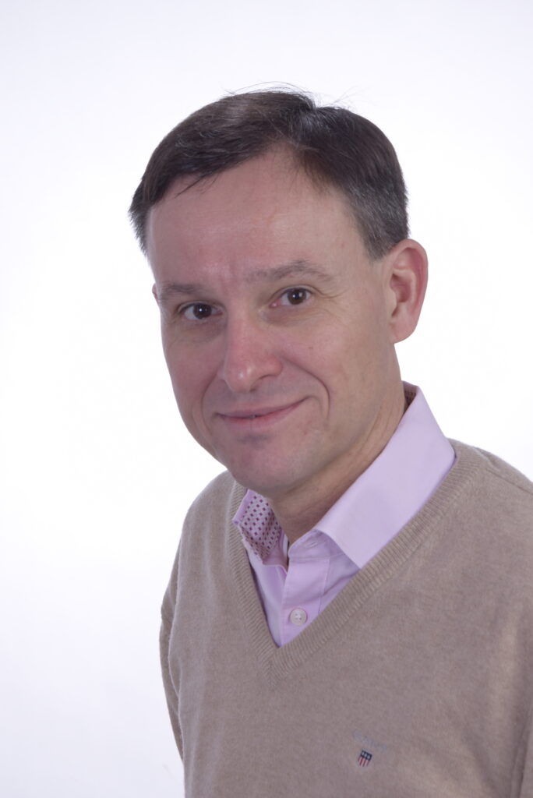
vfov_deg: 20.6
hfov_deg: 13.8
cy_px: 399
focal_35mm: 99
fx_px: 2195
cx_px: 266
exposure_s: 1/100
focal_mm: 66
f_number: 10
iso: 100
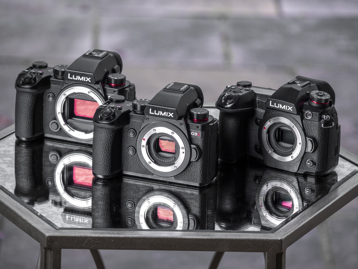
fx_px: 2068
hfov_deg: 9.9
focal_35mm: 200
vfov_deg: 7.4
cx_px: 179
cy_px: 134
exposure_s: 1/160
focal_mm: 100
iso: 400
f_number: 5.6
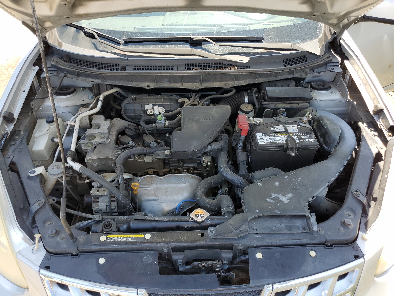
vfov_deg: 53.1
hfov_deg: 67.3
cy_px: 148
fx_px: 296
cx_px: 197
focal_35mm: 26
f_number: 1.5
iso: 50
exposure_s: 1/476
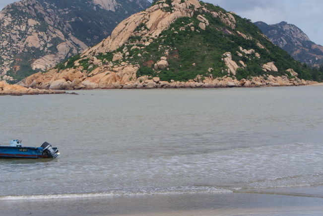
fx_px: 1059
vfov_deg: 11.6
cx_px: 107
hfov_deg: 17.3
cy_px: 90
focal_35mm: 118
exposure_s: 1/125
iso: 100
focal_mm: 50
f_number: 13
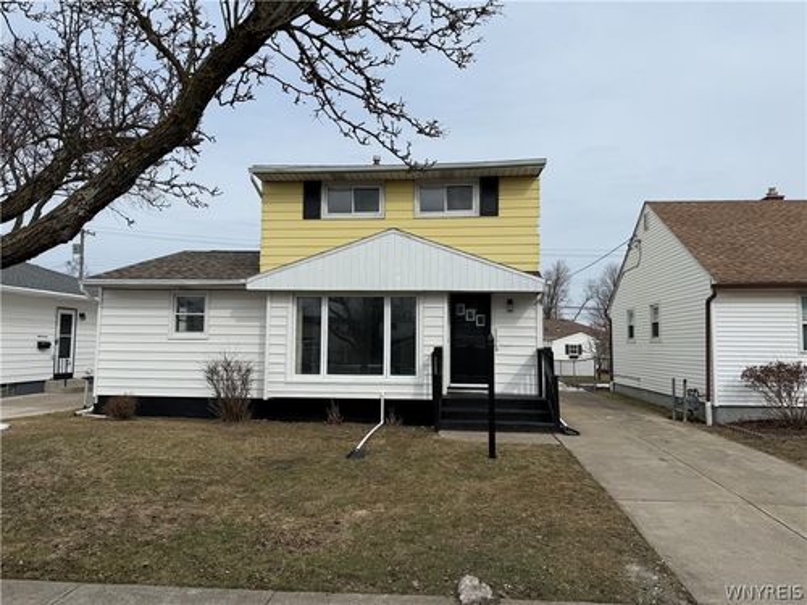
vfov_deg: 56.8
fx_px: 560
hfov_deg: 71.6
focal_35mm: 24
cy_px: 302
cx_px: 404
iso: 80
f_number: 1.78
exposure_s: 1/6173
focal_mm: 6.76
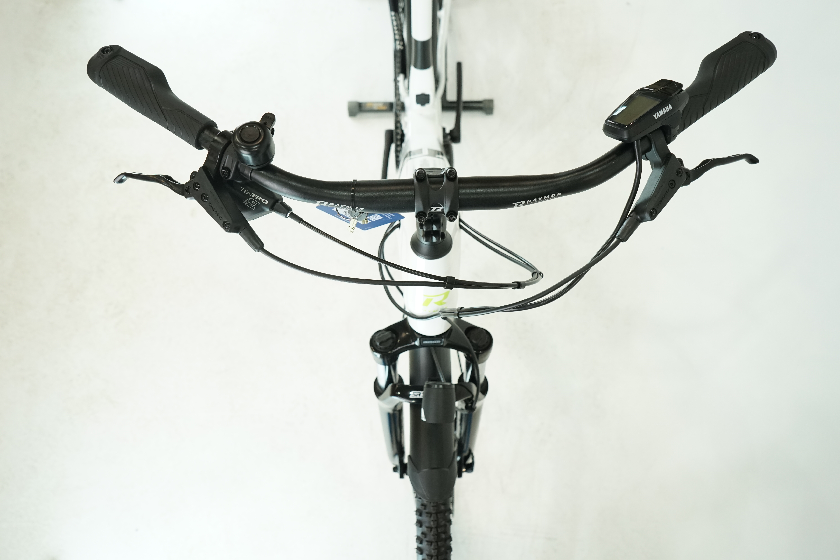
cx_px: 420
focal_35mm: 28
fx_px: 653
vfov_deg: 46.4
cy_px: 280
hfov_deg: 65.5
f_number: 5.6
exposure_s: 1/200
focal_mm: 28
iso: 1600
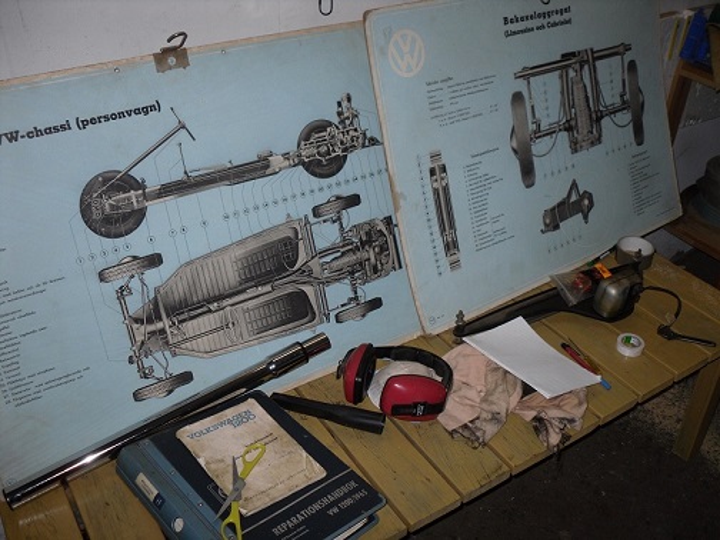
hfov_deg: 52.6
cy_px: 270
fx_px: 728
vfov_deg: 40.7
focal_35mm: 35
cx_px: 360
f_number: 3
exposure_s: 1/45
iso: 80
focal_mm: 6.3
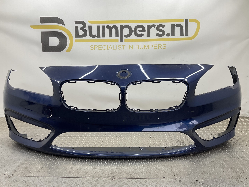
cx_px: 124
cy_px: 94
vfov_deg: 48.2
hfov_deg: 61.7
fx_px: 209
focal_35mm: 29
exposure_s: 1/100
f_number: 1.8
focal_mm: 3
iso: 20
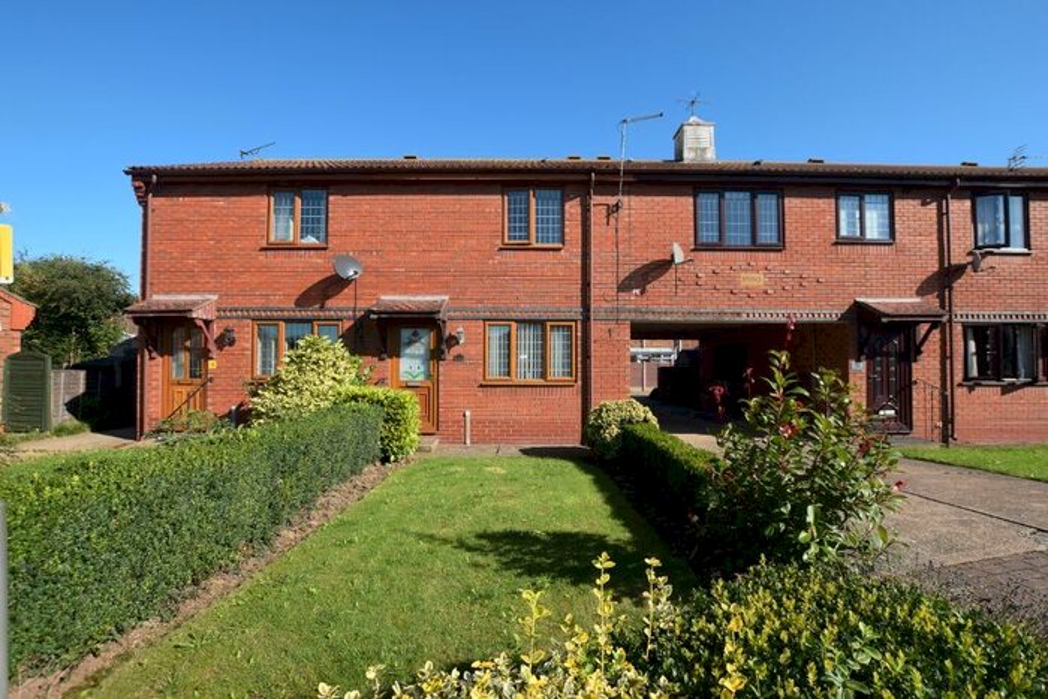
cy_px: 350
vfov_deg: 77.4
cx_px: 524
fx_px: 437
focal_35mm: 15
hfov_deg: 100.4
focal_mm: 10
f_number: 7.1
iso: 100
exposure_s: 1/200
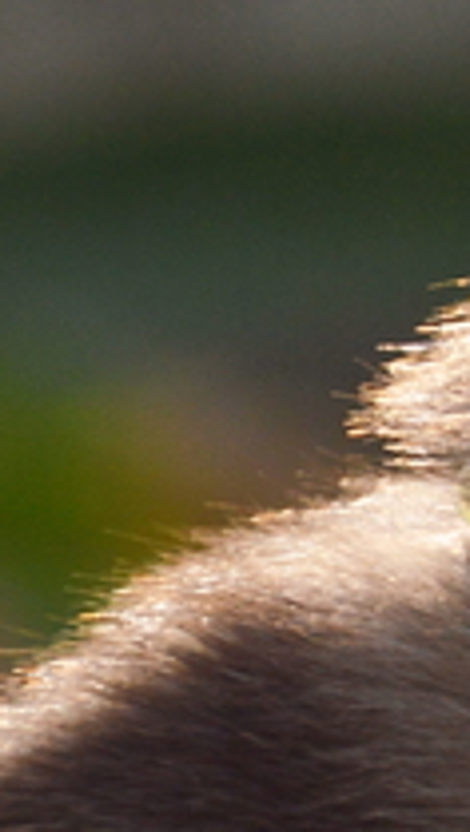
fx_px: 17398
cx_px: 1637
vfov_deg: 2.7
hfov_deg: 1.5
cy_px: 480
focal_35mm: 788
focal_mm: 105
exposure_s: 1/320
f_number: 5.6
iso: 280
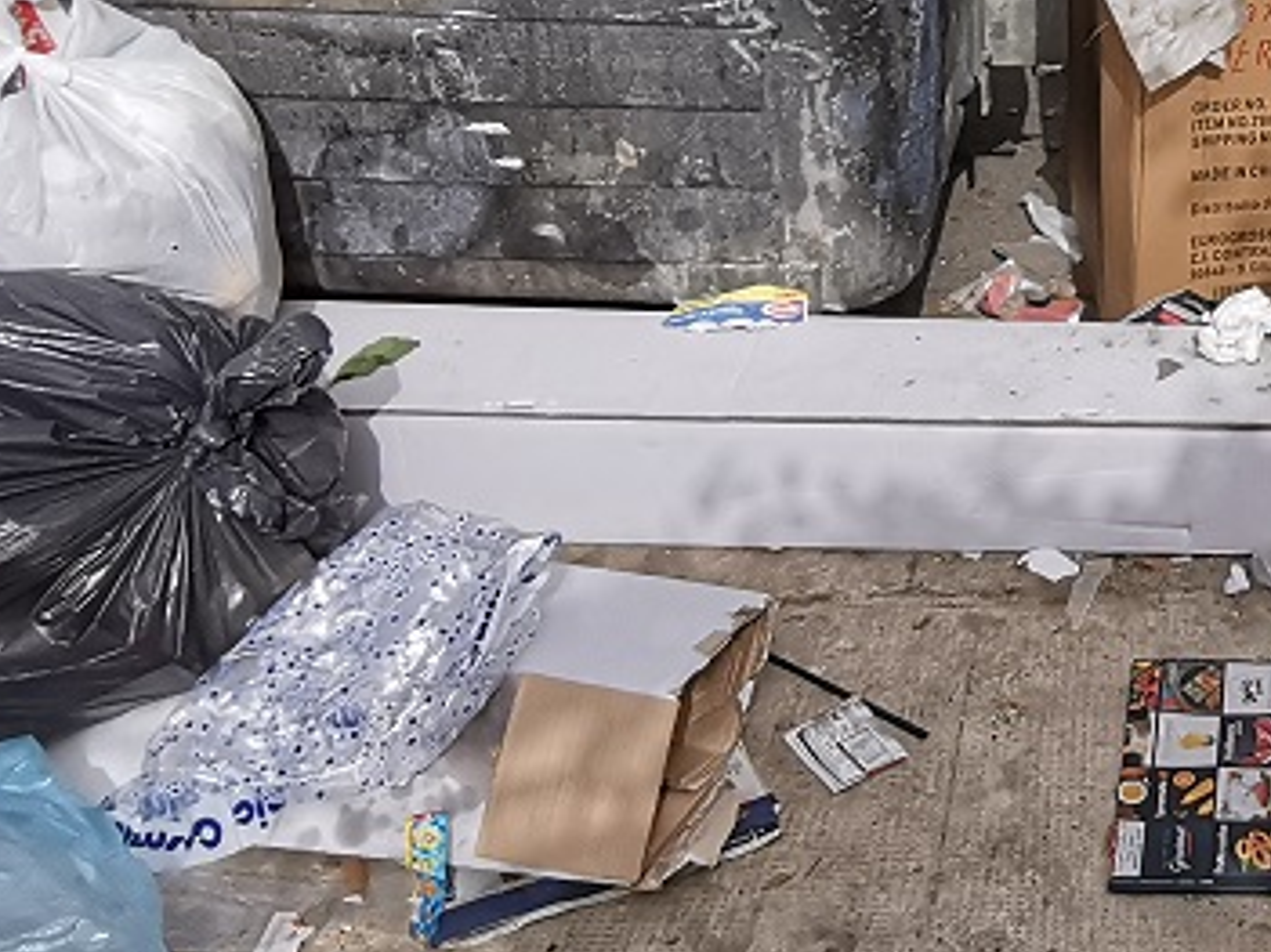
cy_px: -96
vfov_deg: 20.9
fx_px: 2459
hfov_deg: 26.6
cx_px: 1403
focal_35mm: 67
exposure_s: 1/1250
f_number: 2.2
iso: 50
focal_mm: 2.26
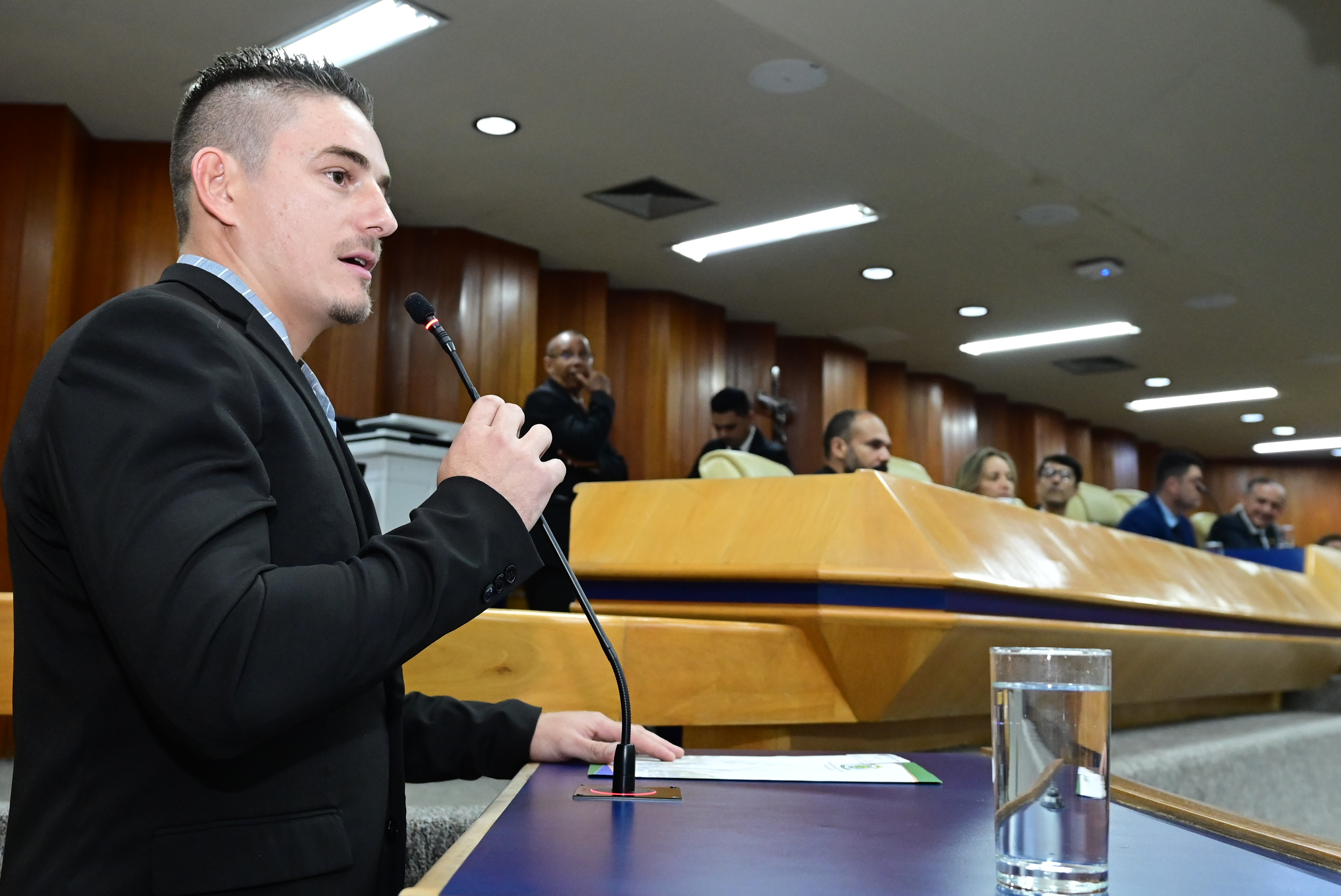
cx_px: 670
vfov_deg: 36.9
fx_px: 1342
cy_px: 448
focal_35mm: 36
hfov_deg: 53.1
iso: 3200
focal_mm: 24
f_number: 4.5
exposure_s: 1/125
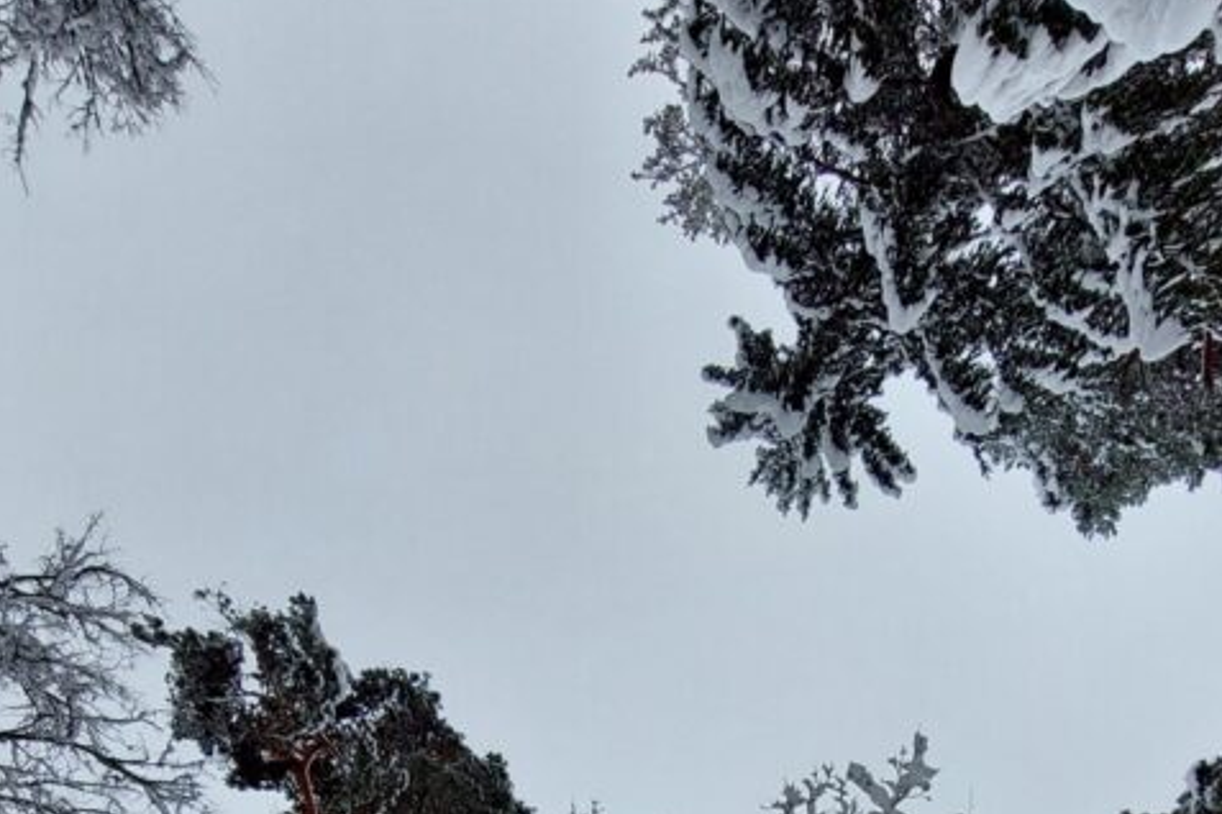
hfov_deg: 63.4
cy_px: 965
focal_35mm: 29
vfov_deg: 35.7
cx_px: 694
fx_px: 984
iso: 50
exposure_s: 1/636
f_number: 2.2
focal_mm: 1.74
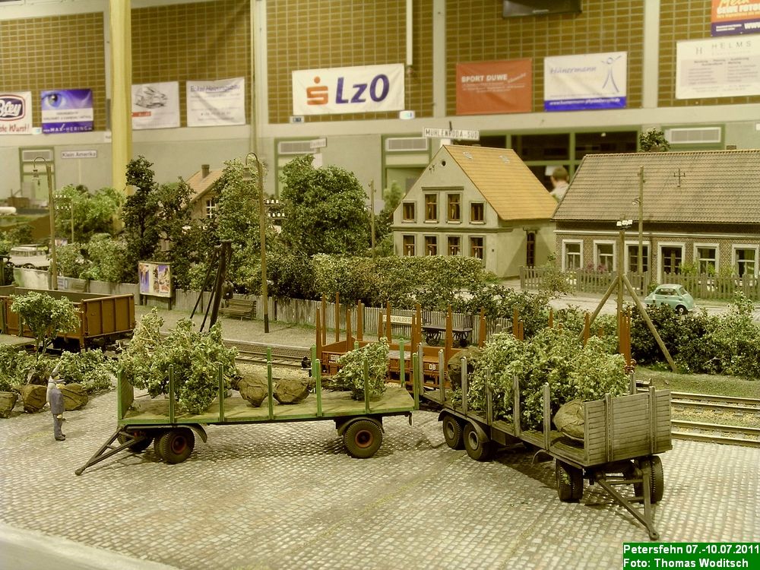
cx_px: 380
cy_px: 285
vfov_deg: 17.0
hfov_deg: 22.5
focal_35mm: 87
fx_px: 1910
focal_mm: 8.7
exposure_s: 1.35
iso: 50
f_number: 7.2
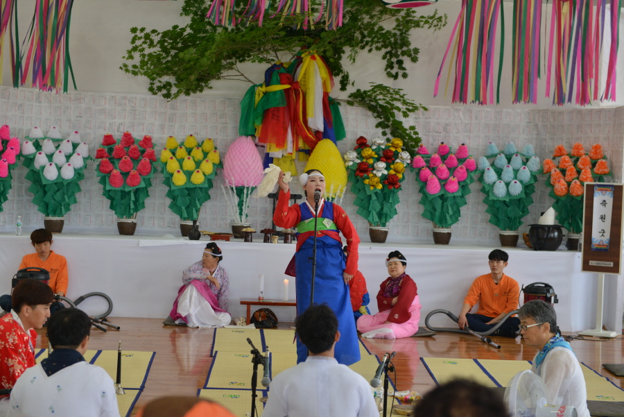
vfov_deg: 19.5
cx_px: 312
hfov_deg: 28.8
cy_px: 208
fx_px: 1214
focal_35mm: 70
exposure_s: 1/200
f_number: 4
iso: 1000
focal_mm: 70
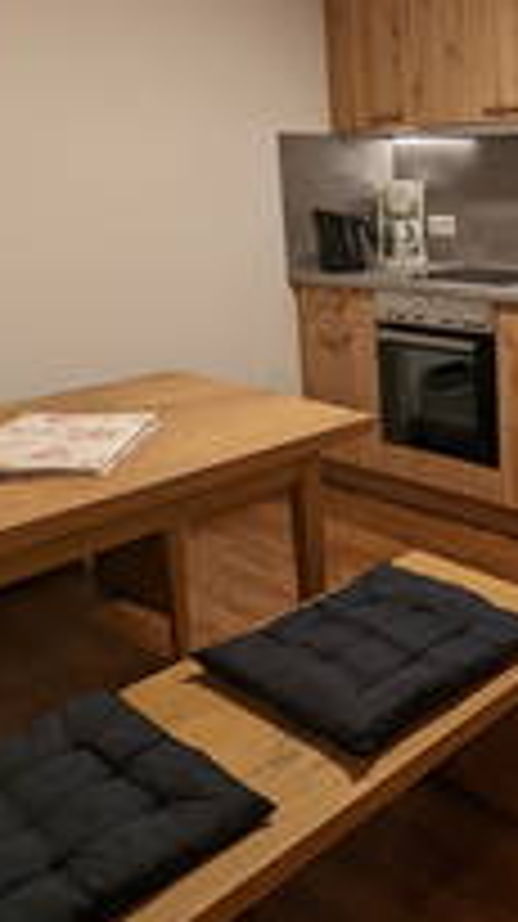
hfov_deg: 30.8
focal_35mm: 34
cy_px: 315
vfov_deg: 56.9
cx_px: 572
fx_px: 832
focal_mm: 2.35
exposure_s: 1/28.6
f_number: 2.2
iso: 97
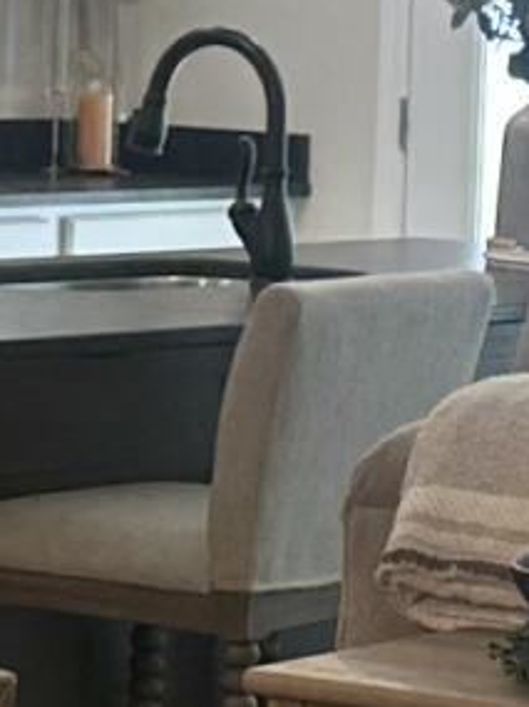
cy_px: 275
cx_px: 725
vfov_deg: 7.8
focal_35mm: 253
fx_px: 5167
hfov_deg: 5.8
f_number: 1.78
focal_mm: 6.86
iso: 80
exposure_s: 1/120
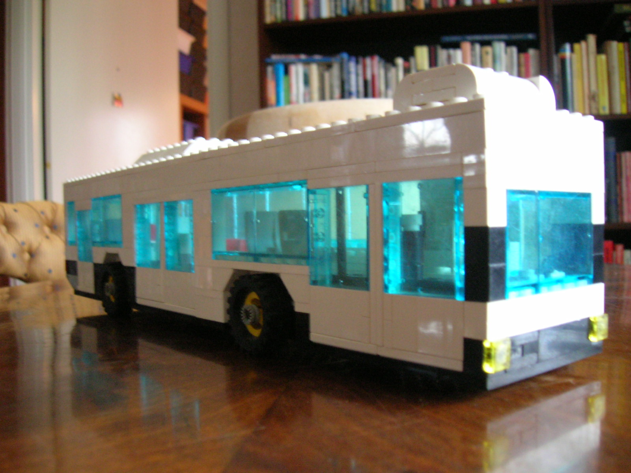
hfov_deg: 54.0
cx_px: 316
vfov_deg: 41.8
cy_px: 236
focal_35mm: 34
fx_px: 620
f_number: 2.9
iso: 200
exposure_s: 1/3.8
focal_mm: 5.7
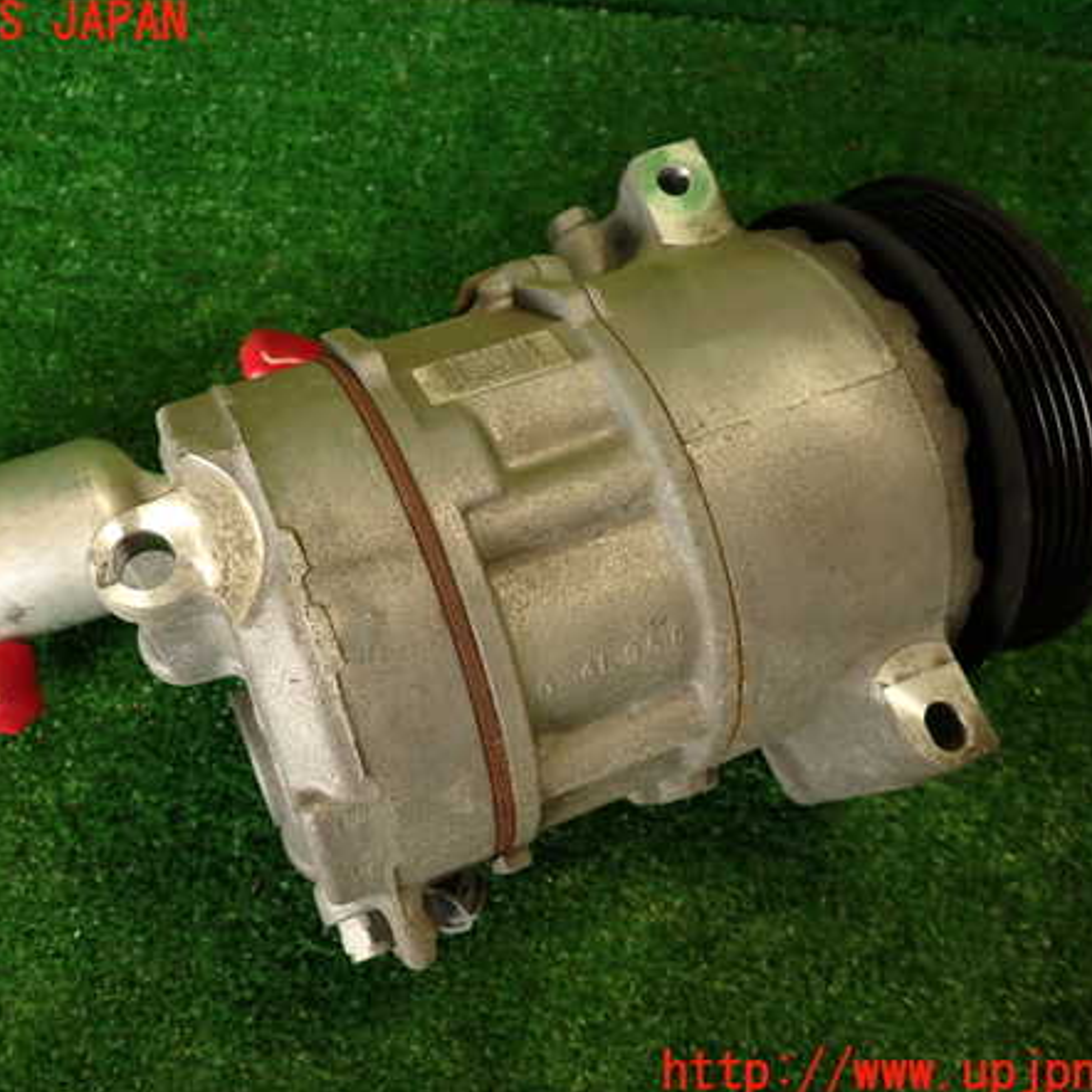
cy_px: 548
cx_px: 479
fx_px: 1071
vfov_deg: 54.0
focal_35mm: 30
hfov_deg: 53.9
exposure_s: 1/60
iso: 160
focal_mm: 4.5
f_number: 2
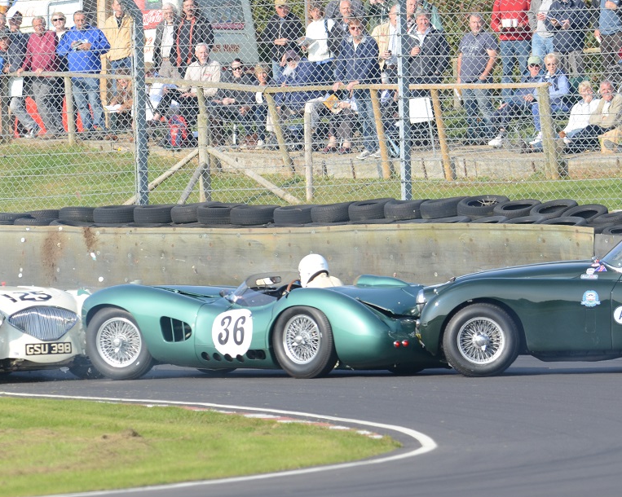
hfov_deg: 2.7
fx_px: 13012
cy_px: 331
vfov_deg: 2.2
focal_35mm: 707
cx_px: 126
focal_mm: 300
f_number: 5.6
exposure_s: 1/800
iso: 250
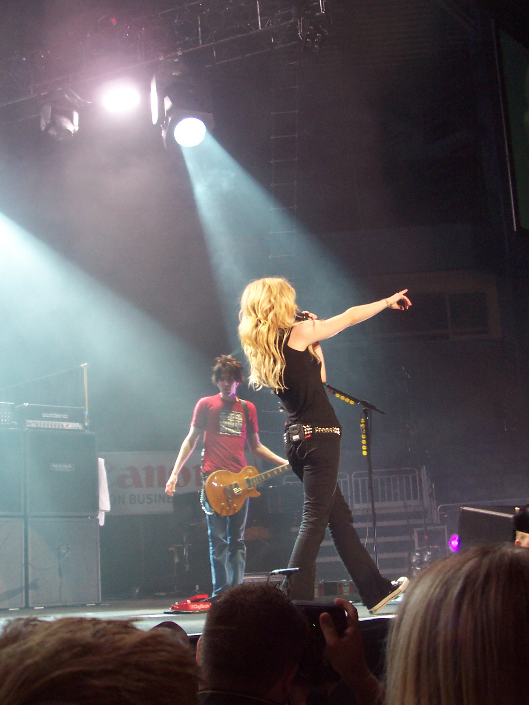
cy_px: 352
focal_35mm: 46
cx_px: 264
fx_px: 937
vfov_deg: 41.2
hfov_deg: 31.5
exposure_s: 1/60
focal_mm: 7
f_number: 3
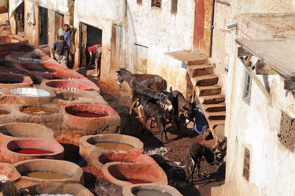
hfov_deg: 13.6
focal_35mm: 148
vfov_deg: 9.2
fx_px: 1211
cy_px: 63
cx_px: -35
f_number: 13
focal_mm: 66
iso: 200
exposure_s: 1/160
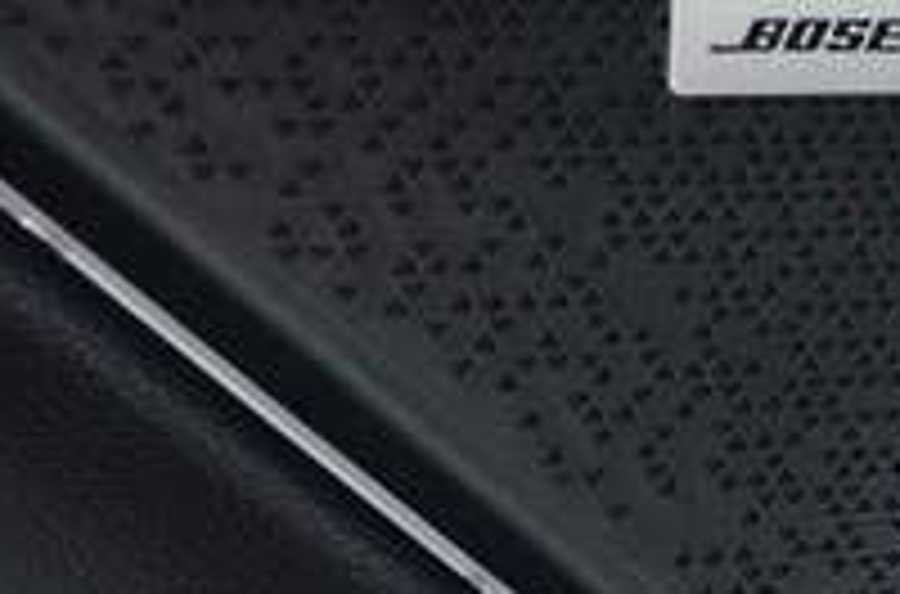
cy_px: 281
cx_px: 945
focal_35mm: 126
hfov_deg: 15.9
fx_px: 3140
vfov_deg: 10.8
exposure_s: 1/320
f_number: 5
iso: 1600
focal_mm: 28
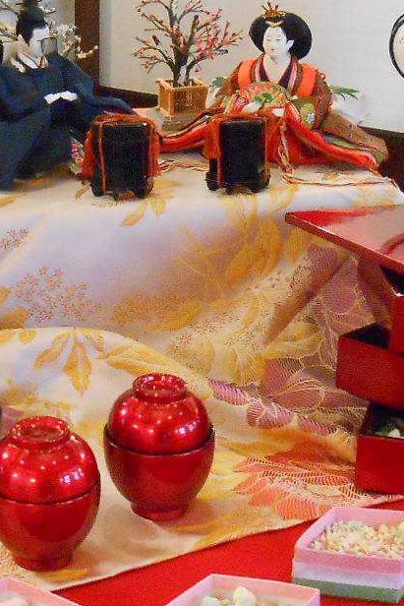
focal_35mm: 81
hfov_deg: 16.6
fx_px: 1363
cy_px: 305
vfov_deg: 25.1
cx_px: 43
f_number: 3.8
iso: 800
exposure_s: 1/13
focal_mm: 5.3
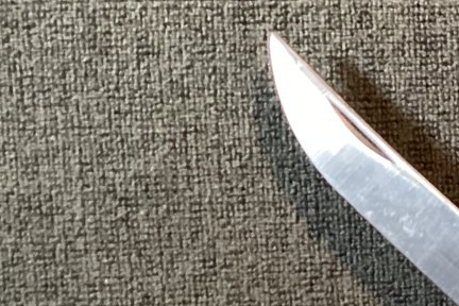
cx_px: 788
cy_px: 197
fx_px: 1441
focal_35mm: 113
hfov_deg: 15.8
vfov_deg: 12.1
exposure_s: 1/33
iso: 320
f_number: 2.4
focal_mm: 3.3
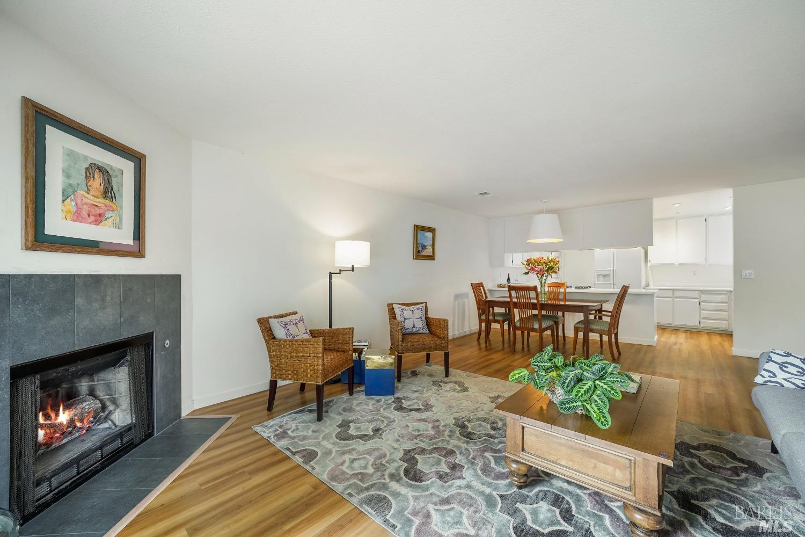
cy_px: 268
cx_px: 402
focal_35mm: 14
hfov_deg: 104.3
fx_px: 313
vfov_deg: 81.2
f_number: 8
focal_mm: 14
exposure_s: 1.3
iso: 100
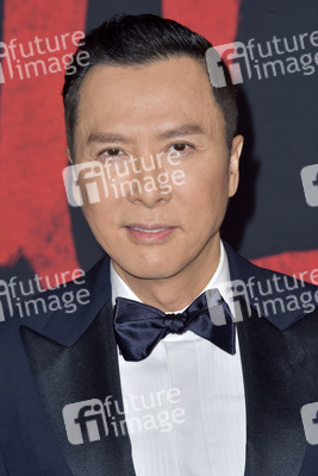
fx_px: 2118
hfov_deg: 8.6
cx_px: 159
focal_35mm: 160
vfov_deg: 12.8
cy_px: 238
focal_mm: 160
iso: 400
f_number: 7.1
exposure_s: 1/250
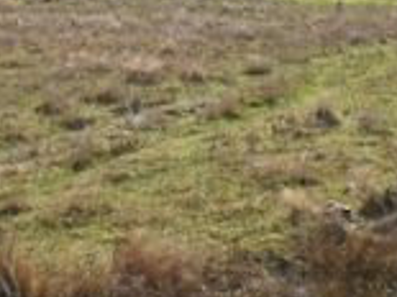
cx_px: -118
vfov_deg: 13.7
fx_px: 1203
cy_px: -45
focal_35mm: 105
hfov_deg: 17.6
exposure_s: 1/400
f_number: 10
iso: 200
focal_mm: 24
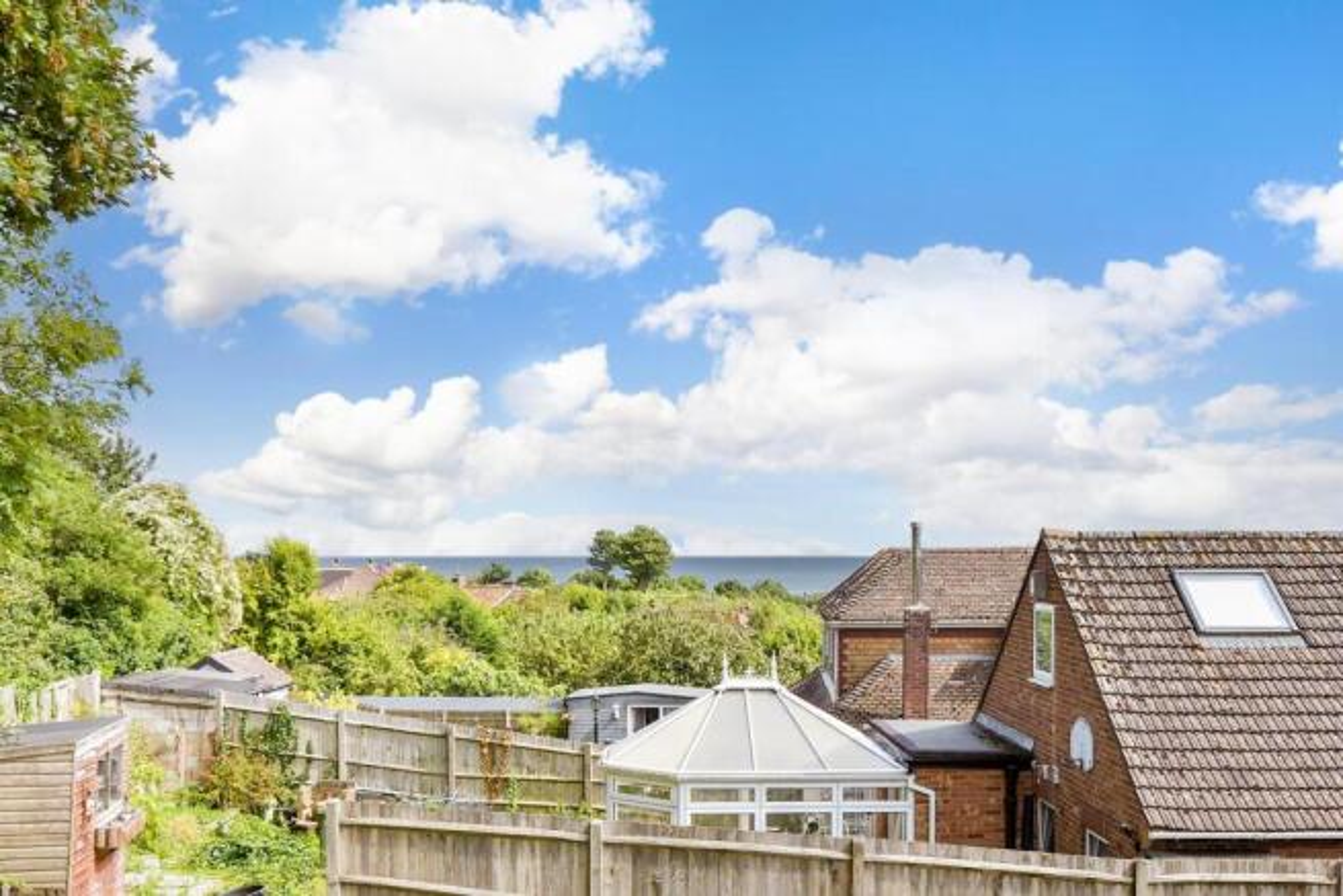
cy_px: 448
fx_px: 1119
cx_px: 672
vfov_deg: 43.6
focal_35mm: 30
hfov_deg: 61.9
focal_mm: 20
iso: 160
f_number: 6.3
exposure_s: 1/400
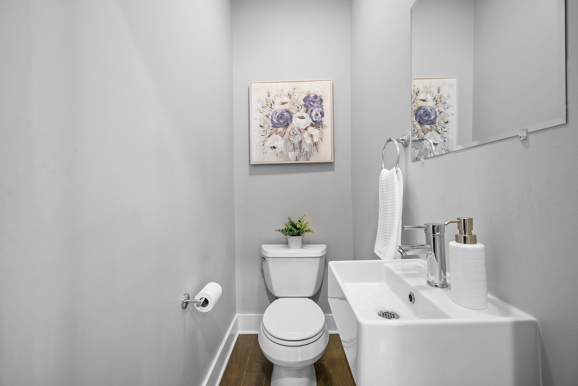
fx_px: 225
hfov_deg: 104.3
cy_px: 193
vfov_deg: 81.2
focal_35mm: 14
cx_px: 289
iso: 400
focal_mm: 14
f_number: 8
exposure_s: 1/1.67
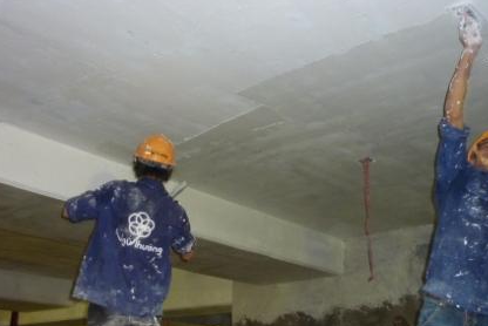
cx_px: 257
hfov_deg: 41.9
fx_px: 638
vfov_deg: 28.6
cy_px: 190
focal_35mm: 47
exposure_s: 1/30
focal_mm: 6.9
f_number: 3.7
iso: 500
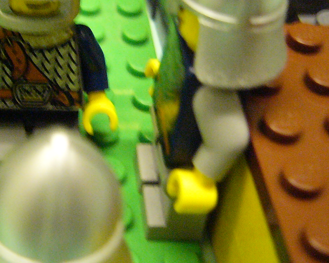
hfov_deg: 26.8
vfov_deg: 22.0
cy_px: 76
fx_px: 672
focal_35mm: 69
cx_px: 49
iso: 400
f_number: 2.8
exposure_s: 1/15
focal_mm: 5.8
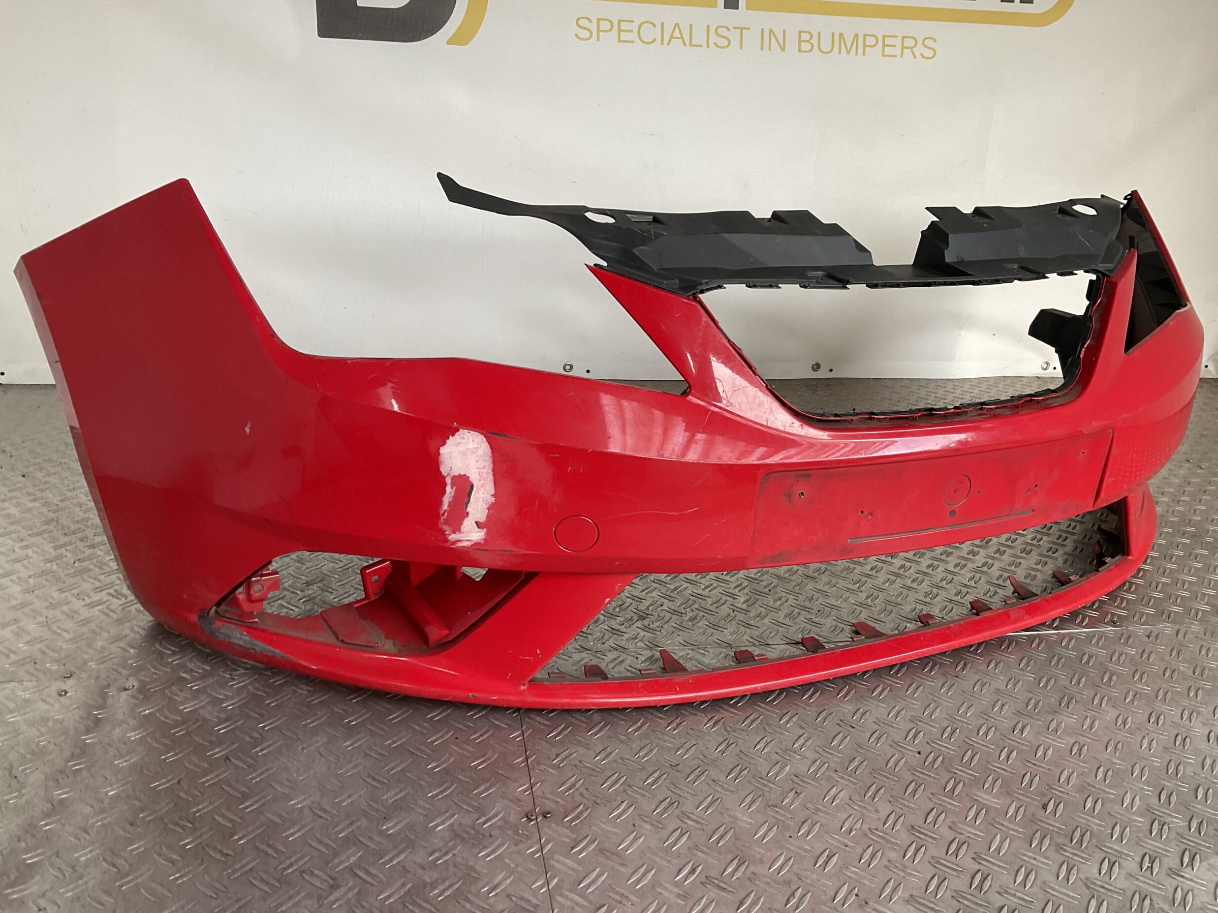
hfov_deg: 60.0
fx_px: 1056
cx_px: 627
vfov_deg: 46.8
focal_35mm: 30
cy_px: 457
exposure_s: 1/100
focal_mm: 3
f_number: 1.8
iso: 40
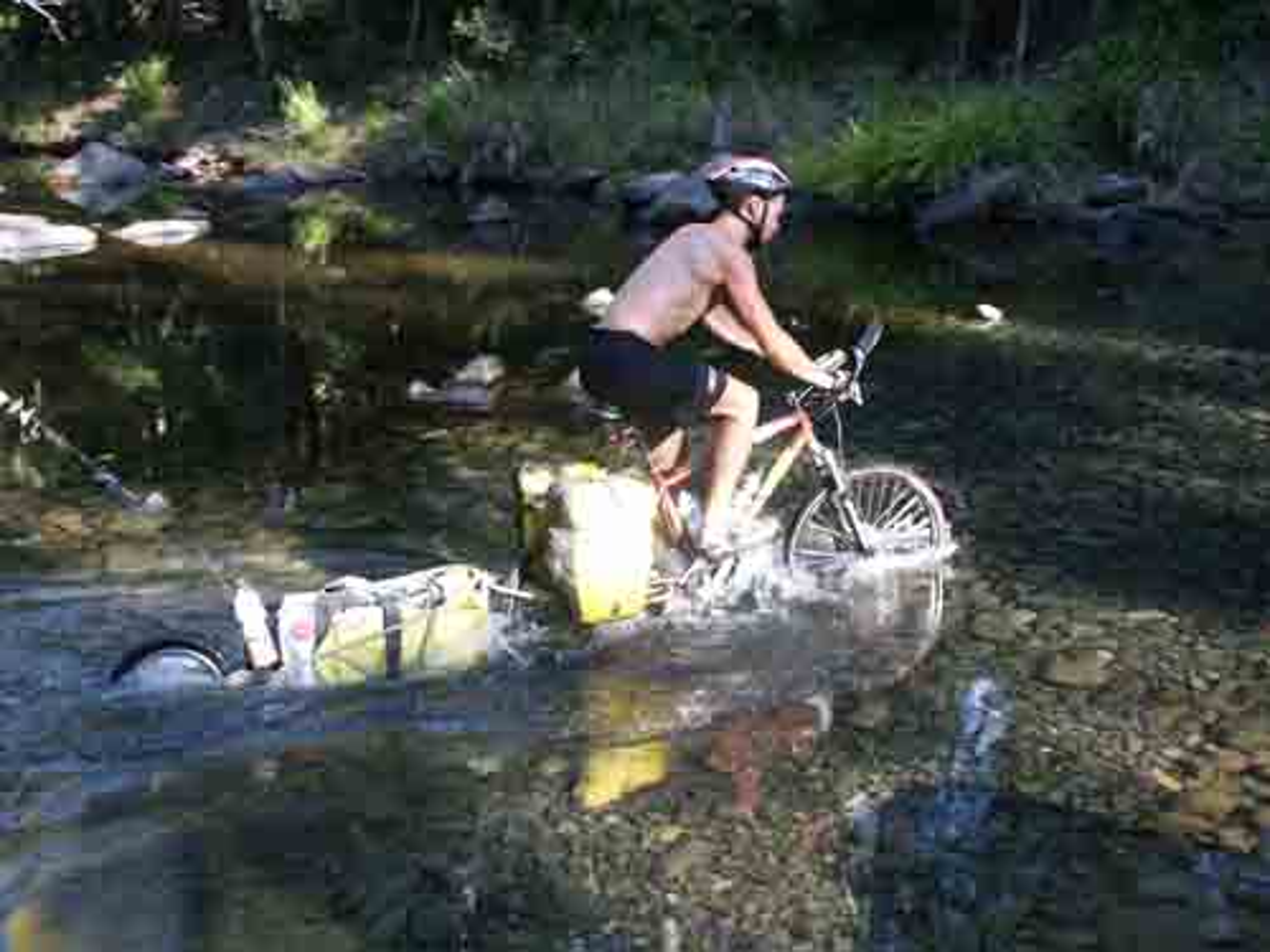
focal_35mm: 39
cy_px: 476
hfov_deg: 47.9
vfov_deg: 36.8
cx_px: 635
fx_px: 1431
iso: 100
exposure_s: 1/60
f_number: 3.5
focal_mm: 10.13
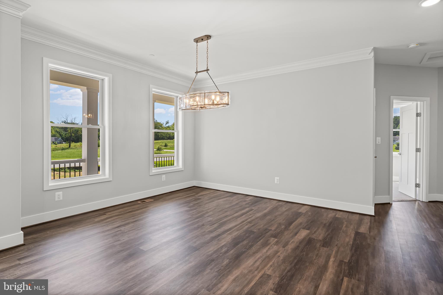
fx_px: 209
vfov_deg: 70.4
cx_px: 222
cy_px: 148
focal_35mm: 17
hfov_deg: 93.3
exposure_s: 1/20
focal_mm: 17
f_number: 8
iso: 250
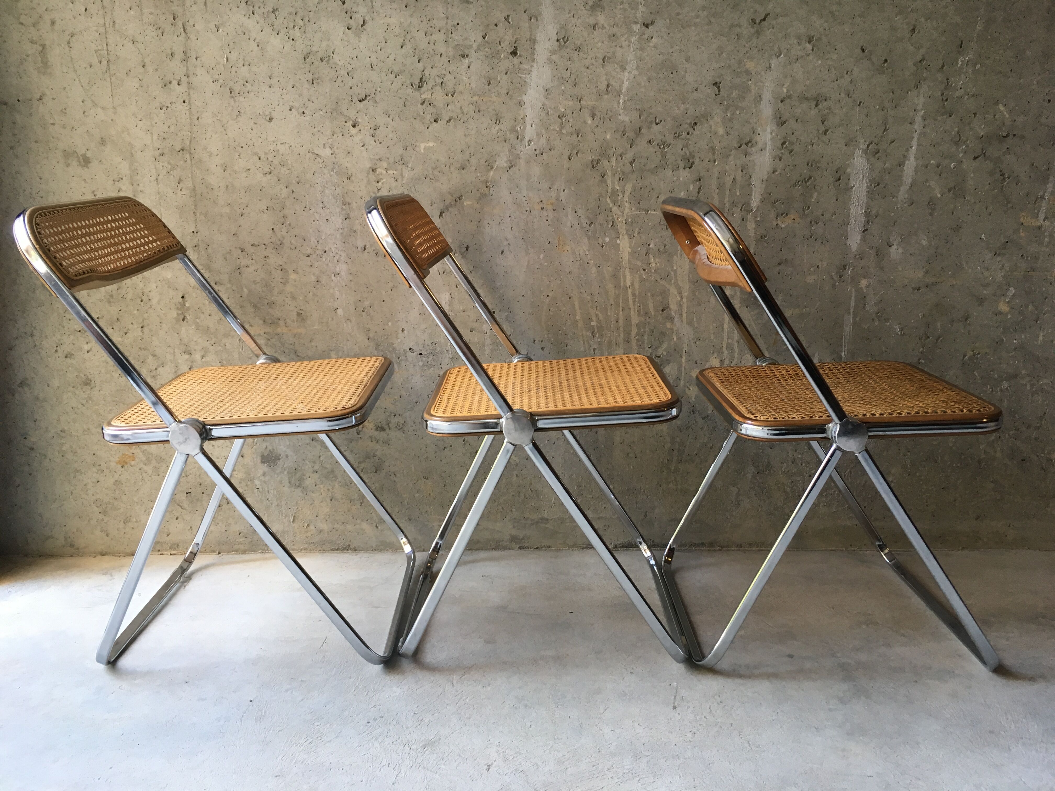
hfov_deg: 61.7
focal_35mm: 29
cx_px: 528
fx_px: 884
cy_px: 396
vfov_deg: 48.2
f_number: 2.2
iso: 50
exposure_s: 1/33
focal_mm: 4.15
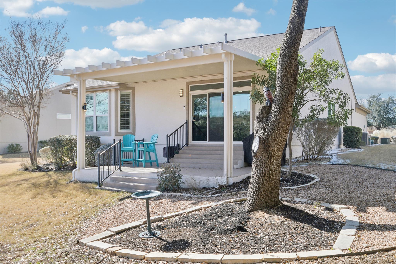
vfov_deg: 40.0
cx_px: 198
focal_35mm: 33
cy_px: 132
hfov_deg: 57.2
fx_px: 363
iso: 400
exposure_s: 1/400
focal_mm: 22
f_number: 8
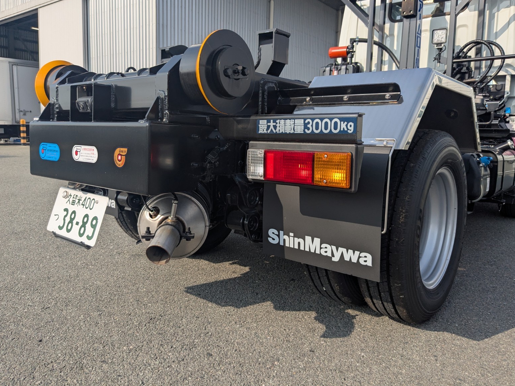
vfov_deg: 49.7
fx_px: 417
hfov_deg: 63.4
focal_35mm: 28
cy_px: 187
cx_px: 260
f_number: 1.73
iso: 54
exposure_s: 1/3344
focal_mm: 4.38
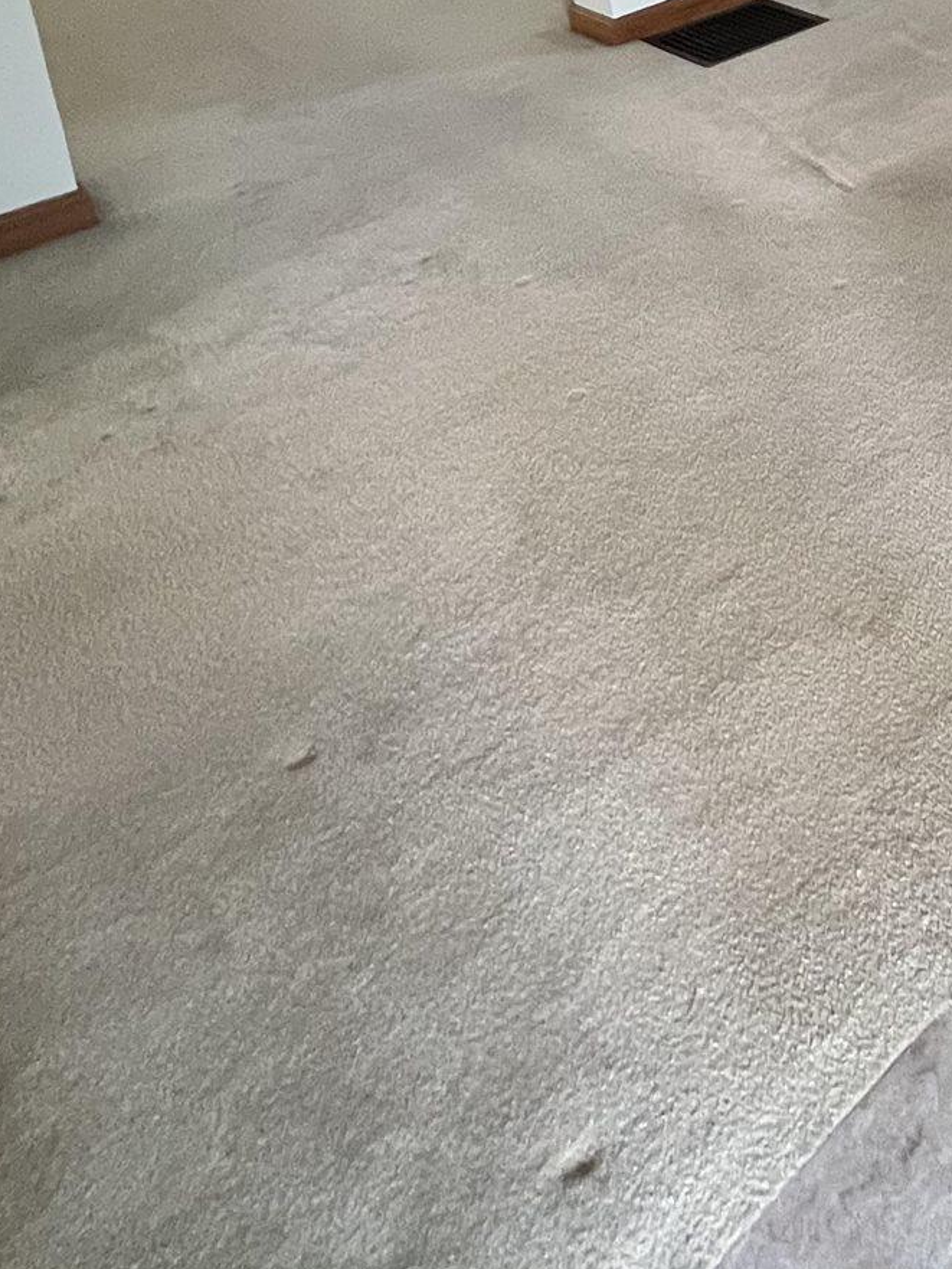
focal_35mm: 34
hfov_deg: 34.3
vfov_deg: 41.4
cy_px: -166
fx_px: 1246
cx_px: 1121
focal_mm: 1.57
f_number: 1.8
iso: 400
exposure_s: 1/60
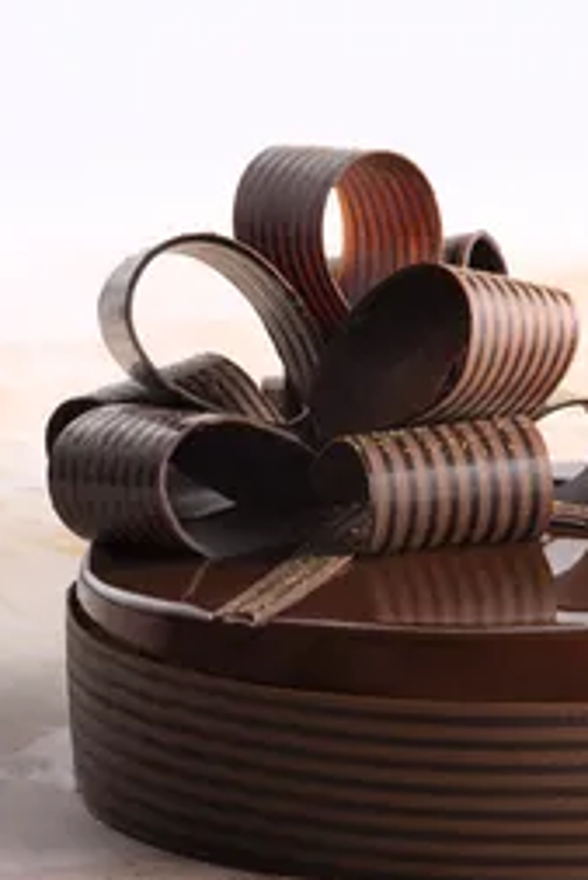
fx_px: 4061
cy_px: 473
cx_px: 381
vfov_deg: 12.4
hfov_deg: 8.3
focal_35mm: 166
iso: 100
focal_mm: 105
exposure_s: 1/125
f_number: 18
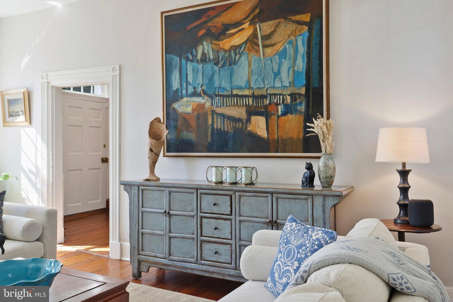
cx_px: 226
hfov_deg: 61.9
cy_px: 151
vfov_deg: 43.6
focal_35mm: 30
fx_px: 377
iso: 800
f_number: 8
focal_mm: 20
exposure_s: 1/8
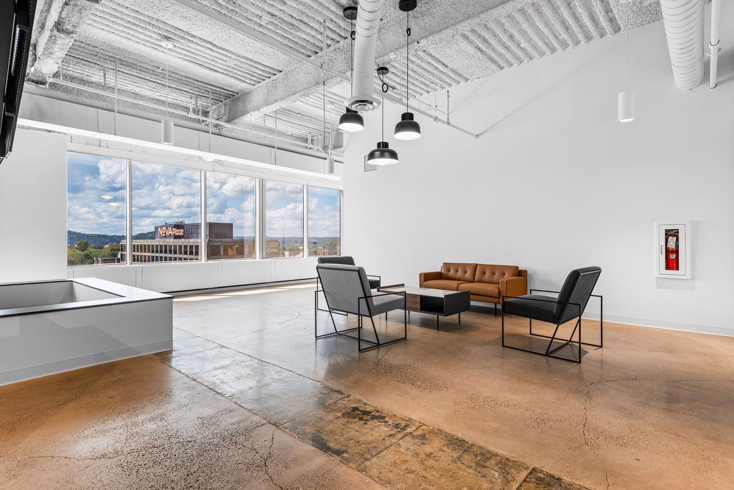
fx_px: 367
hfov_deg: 90.0
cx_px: 367
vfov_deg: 67.4
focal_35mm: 18
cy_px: 245
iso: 100
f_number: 8
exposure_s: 1/8
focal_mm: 18
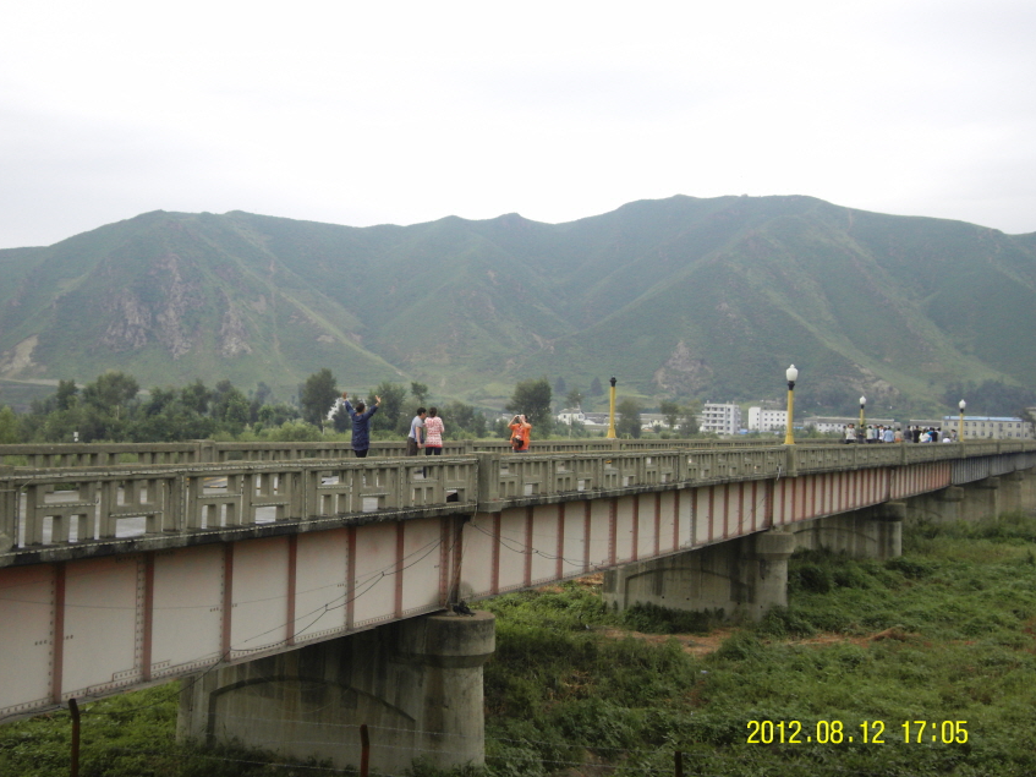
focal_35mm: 51
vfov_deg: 28.6
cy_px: 406
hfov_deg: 37.5
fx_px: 1526
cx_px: 495
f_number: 4
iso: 100
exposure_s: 1/100
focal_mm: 8.5
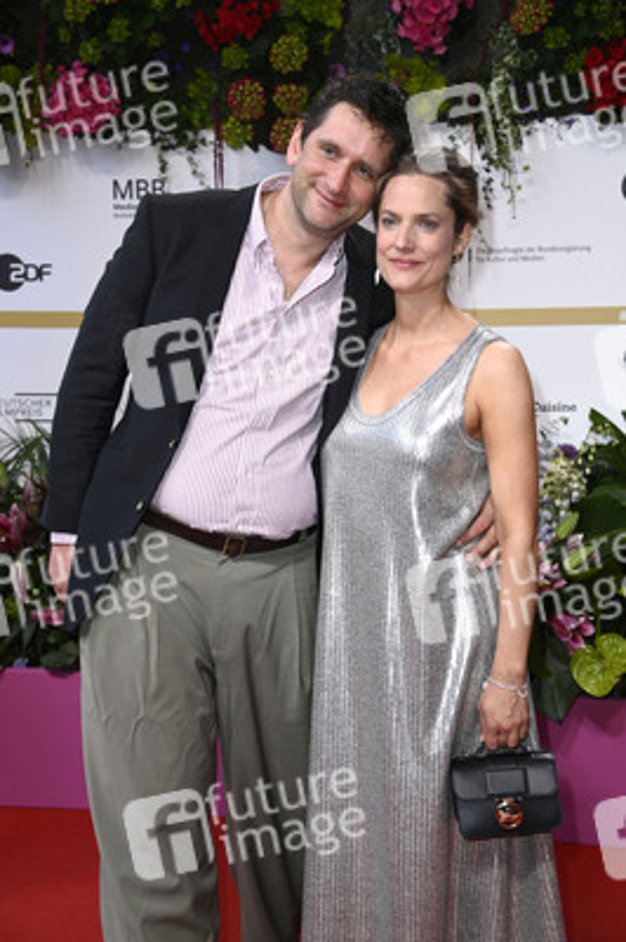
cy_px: 471
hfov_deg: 20.9
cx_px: 313
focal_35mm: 65
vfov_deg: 31.0
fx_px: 1698
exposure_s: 1/250
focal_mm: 65
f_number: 5.6
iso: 500
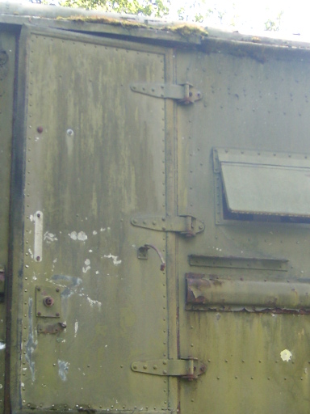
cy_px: 260
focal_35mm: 70
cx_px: 123
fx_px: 836
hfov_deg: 21.0
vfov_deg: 27.7
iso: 50
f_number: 2.8
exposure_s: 1/67
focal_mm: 5.8
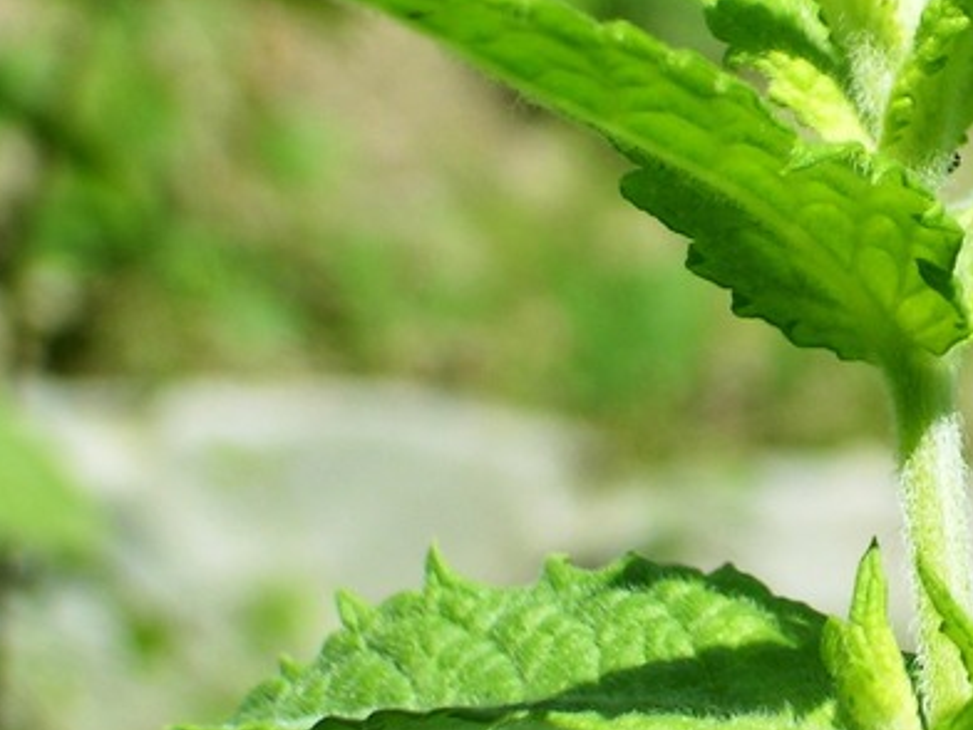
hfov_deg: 9.2
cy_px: 259
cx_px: 911
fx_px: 6043
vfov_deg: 6.9
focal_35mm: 215
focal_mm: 16.8
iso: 50
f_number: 4.9
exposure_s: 1/341
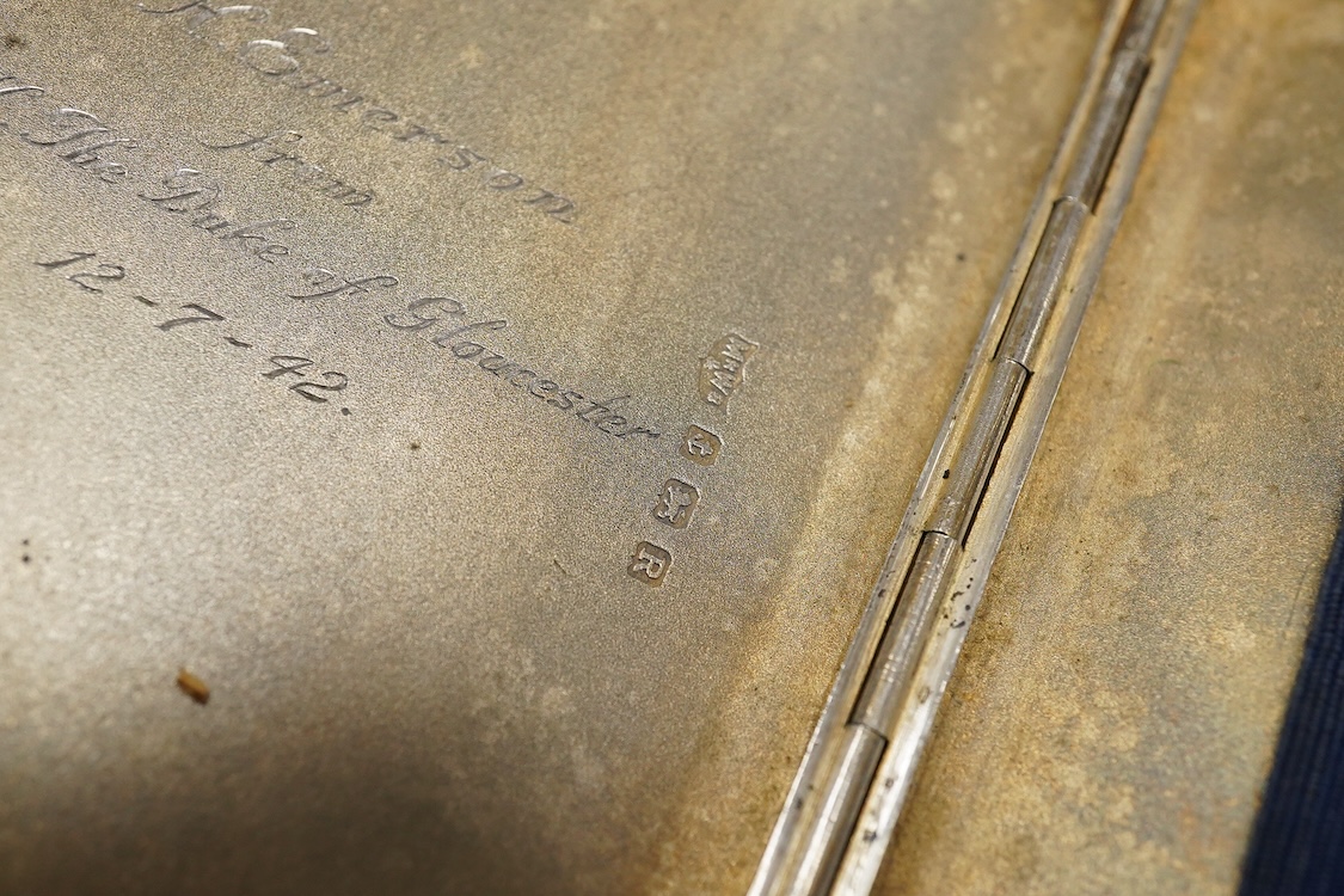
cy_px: 448
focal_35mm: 45
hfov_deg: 43.6
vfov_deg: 29.9
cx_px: 672
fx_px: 1680
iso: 2500
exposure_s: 1/250
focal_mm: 30
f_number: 11
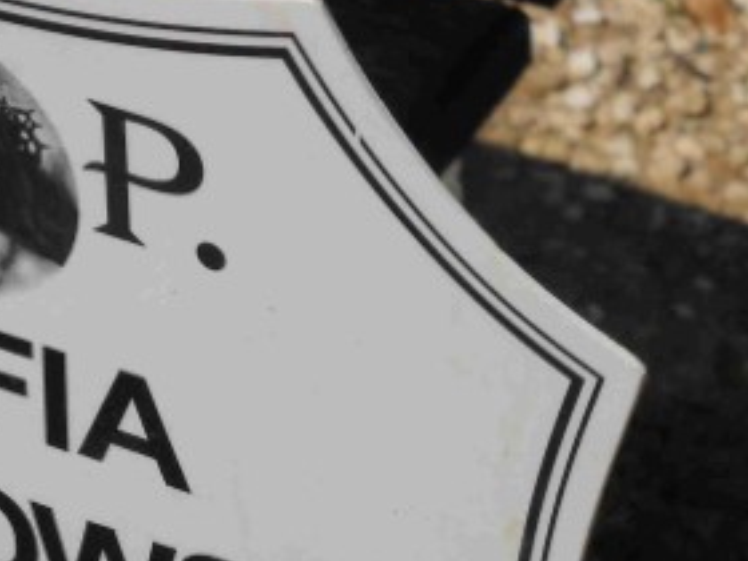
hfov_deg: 8.2
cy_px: 524
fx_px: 5186
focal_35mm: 240
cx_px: -19
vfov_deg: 6.2
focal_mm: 17.48
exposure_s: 1/337
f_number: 9.4
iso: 64
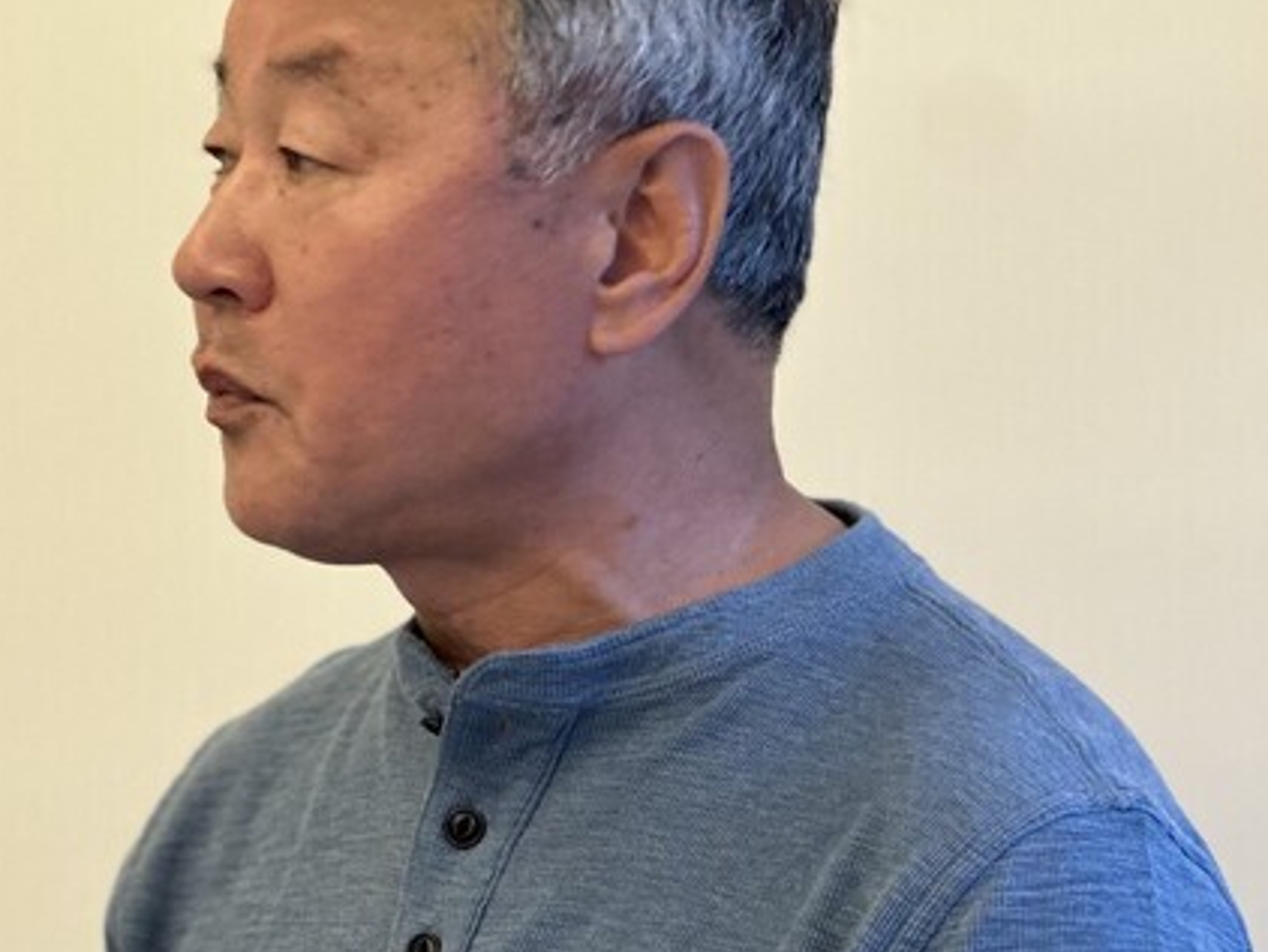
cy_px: 667
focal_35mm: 175
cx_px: 126
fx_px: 6414
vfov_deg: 8.5
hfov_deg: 11.2
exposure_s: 1/40
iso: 160
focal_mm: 9
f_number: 2.8
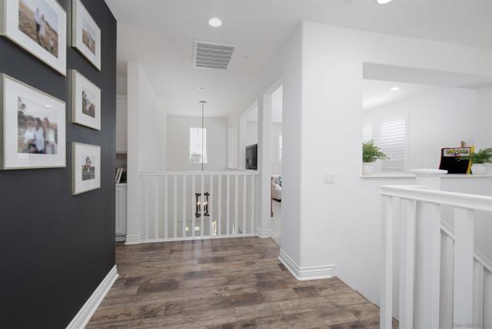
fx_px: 246
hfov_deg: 90.0
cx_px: 246
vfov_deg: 67.4
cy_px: 164
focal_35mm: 18
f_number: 7.1
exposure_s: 1/200
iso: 320
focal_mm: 18
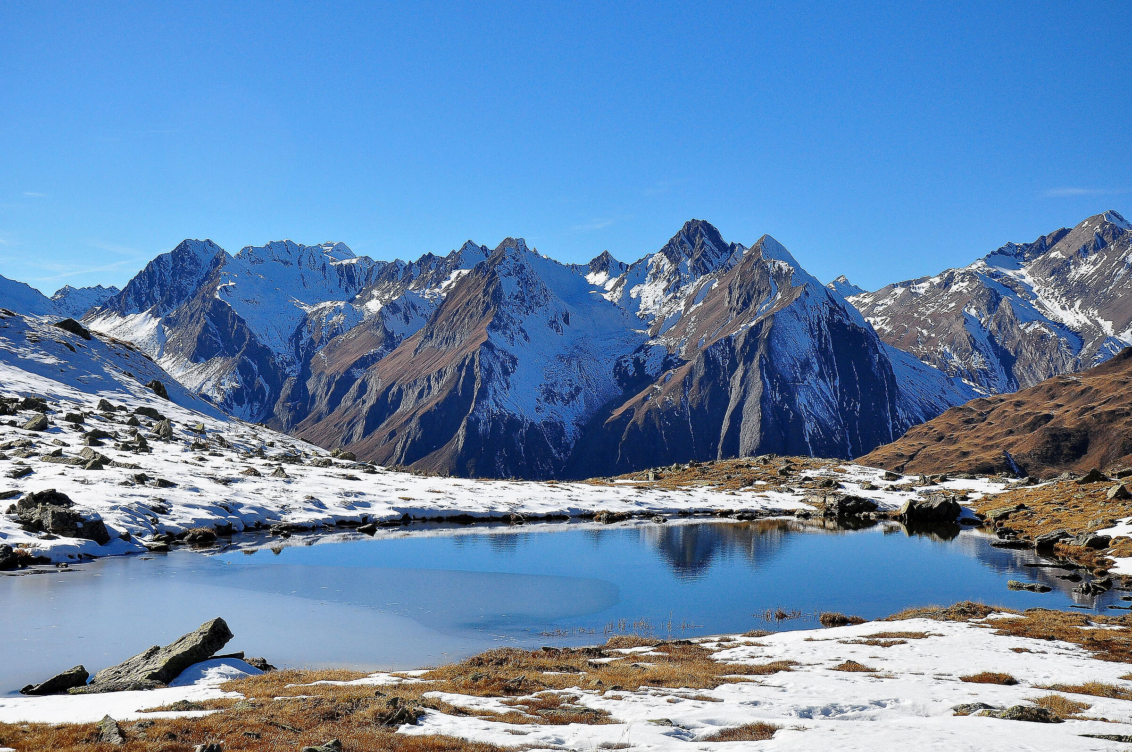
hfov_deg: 33.4
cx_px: 566
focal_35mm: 60
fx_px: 1884
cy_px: 376
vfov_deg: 22.6
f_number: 8
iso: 640
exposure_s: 1/3000
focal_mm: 40
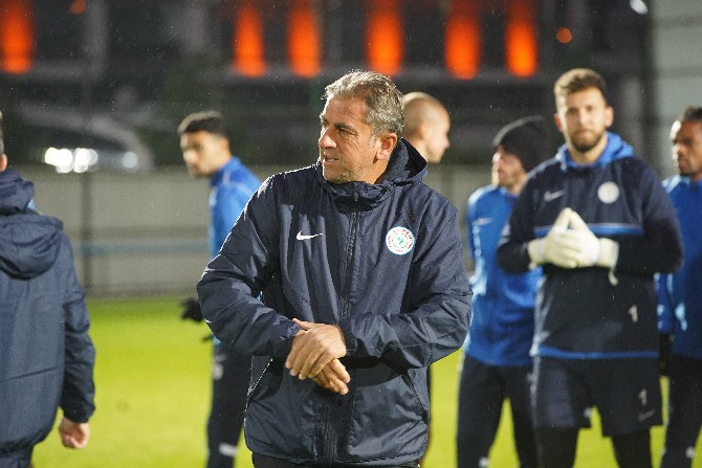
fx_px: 3316
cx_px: 351
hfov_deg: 12.1
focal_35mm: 170
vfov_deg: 8.1
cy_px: 234
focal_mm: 170
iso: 6400
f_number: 4
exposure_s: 1/200
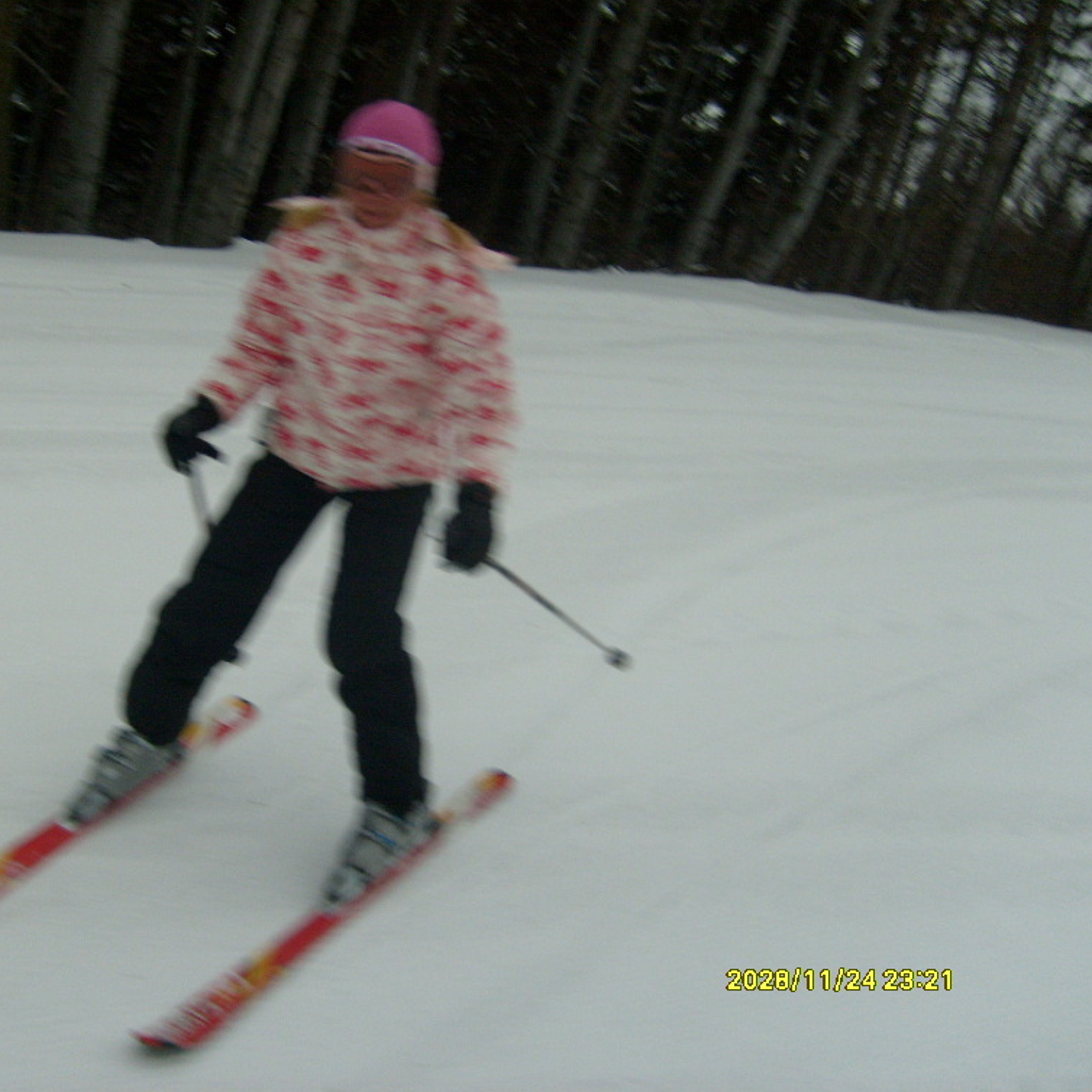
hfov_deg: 39.6
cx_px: 368
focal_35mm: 42
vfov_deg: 40.0
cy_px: 539
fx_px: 1499
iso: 80
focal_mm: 5.8
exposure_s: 1/125
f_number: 7.1
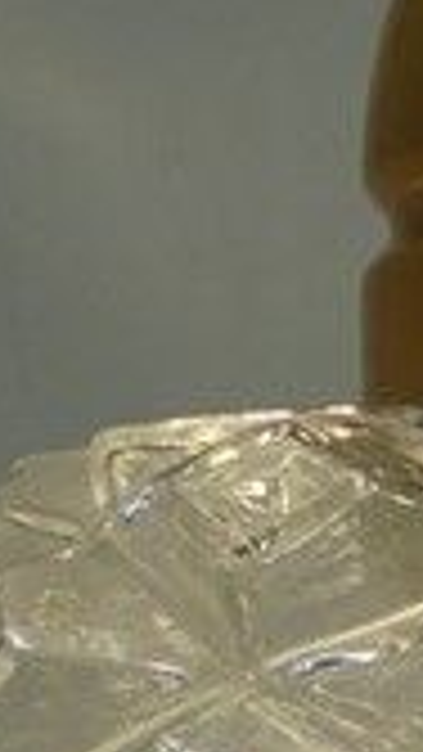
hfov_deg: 5.9
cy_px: 1040
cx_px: 844
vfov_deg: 10.5
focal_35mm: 200
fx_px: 3986
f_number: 4
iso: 100
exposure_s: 1/400
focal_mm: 6.1
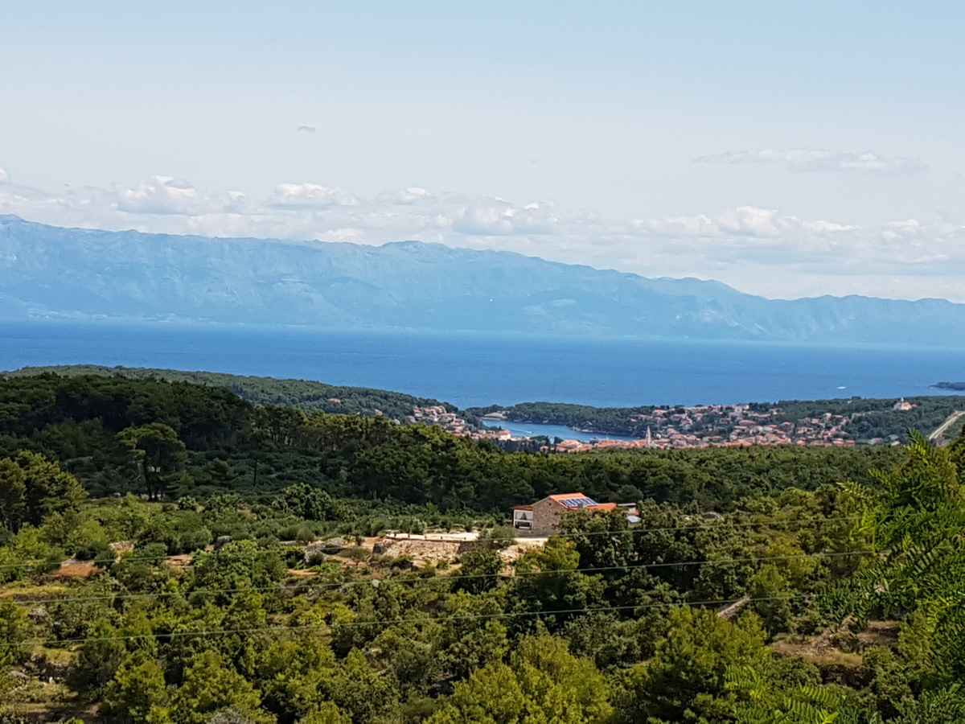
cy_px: 362
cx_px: 482
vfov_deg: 53.1
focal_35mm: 26
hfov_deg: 67.3
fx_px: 725
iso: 40
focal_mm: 4.2
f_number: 1.7
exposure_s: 1/3008
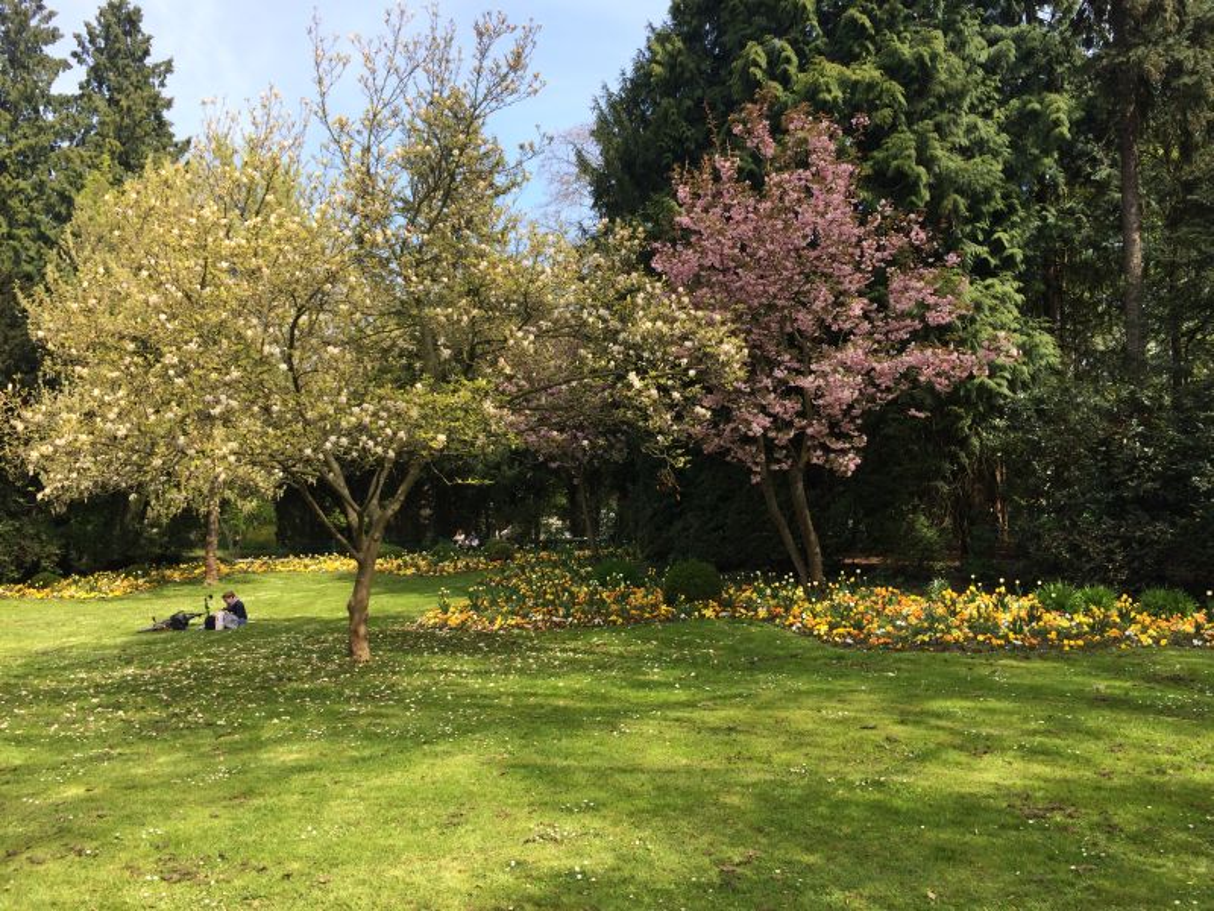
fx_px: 1017
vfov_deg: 48.2
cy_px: 456
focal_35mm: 29
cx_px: 607
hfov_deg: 61.7
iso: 32
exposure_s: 1/760
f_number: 2.2
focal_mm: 4.15
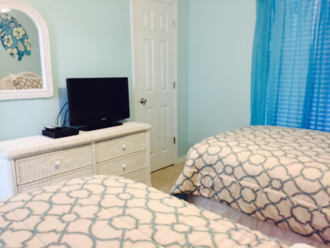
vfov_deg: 48.2
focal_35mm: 29
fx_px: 276
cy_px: 124
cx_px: 165
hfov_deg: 61.7
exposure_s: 1/15
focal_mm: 4.15
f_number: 2.2
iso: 320
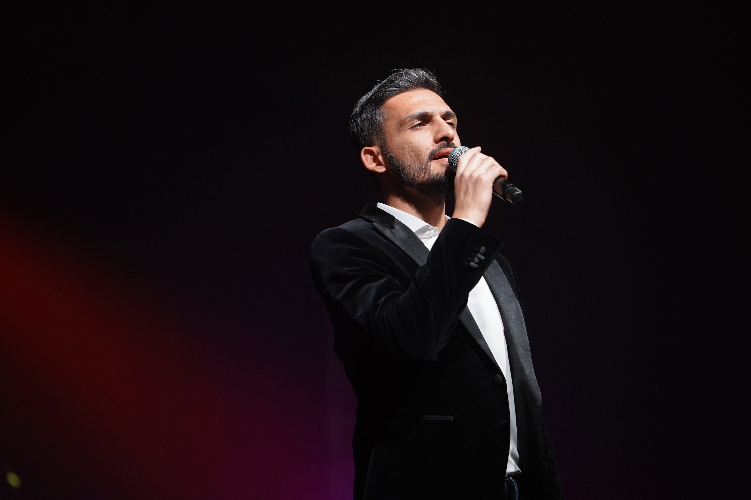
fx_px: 4214
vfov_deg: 6.8
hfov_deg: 10.2
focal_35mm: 202
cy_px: 250
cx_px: 376
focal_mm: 135
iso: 500
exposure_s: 1/400
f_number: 1.8
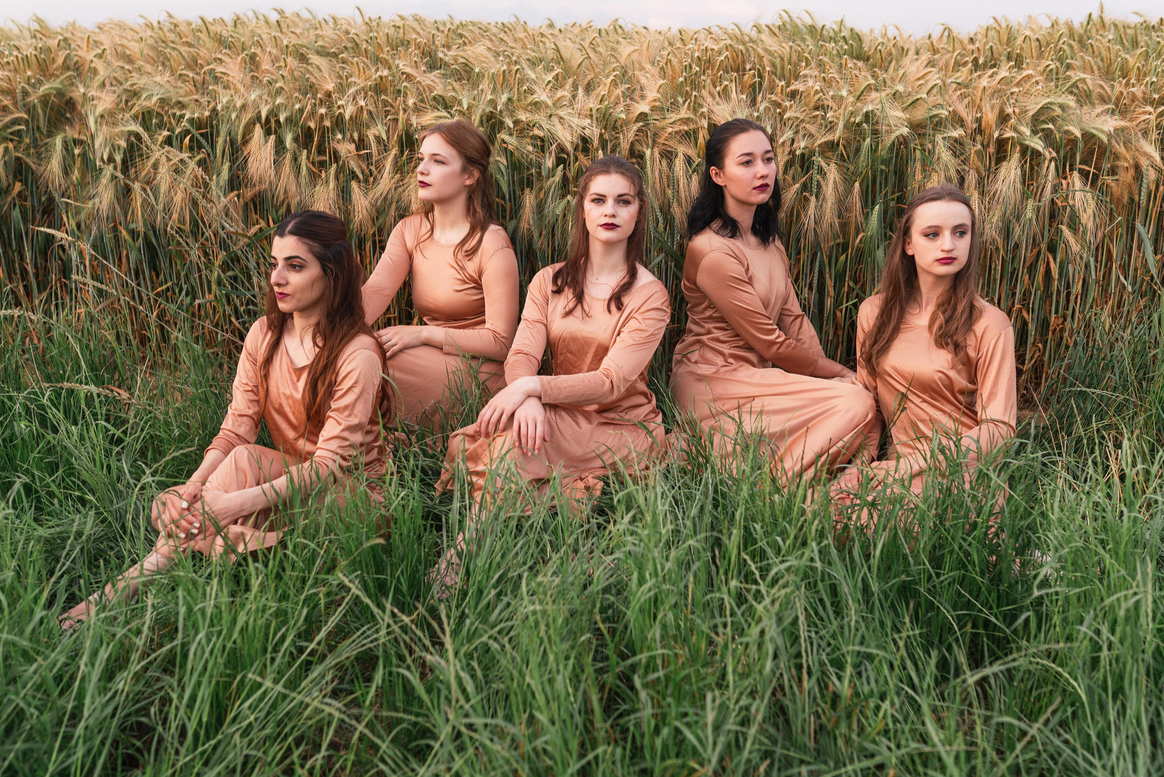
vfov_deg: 37.9
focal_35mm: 35
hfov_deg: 54.4
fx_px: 1132
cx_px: 582
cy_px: 388
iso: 200
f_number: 3.5
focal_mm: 35
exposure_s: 1/125
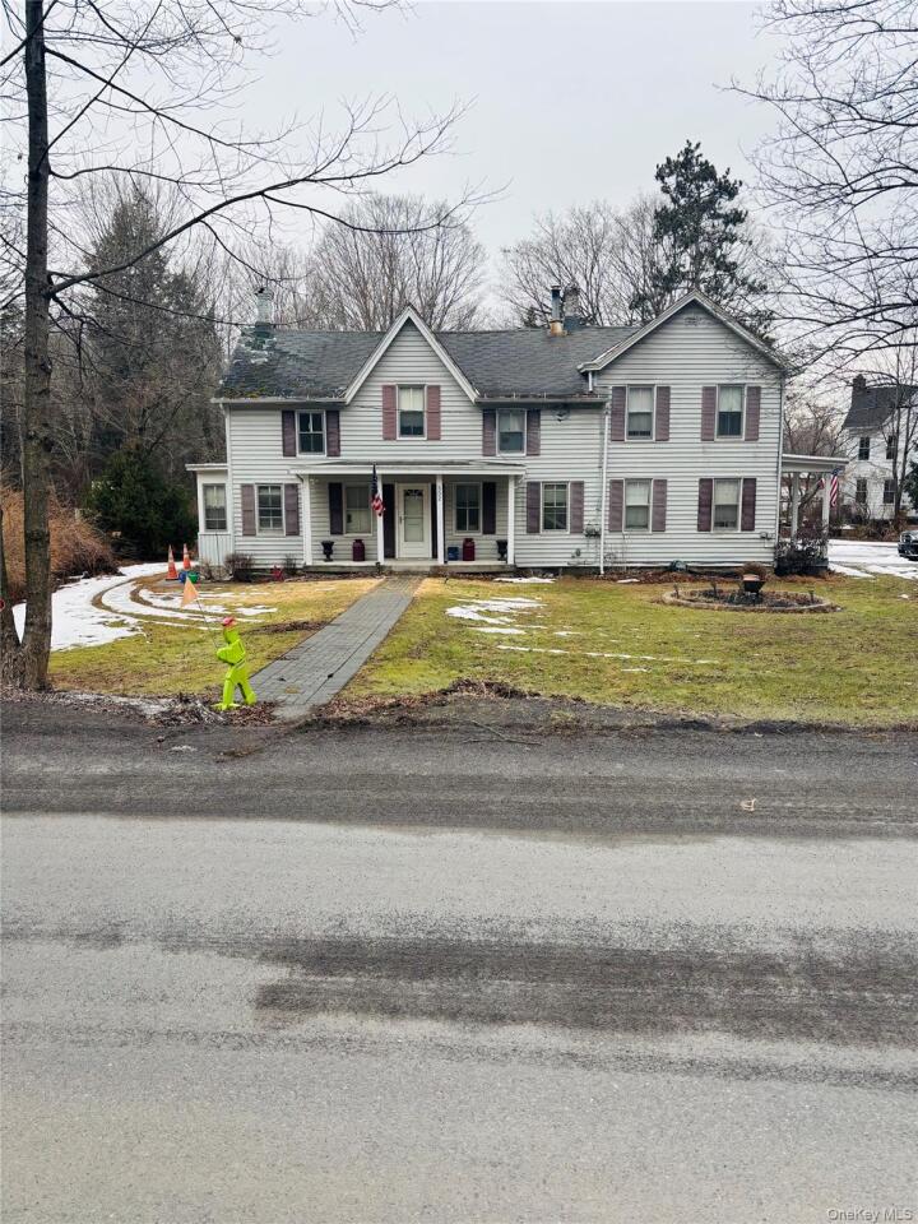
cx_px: 459
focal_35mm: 26
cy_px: 612
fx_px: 919
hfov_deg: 53.1
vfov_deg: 67.3
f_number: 1.6
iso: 32
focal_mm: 5.96
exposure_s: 1/122
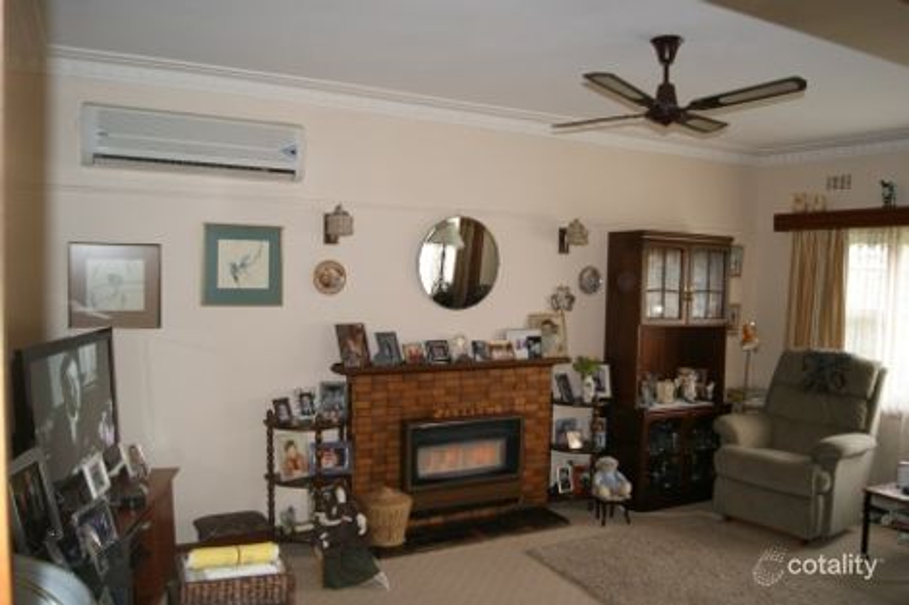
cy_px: 302
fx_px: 681
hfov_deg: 67.4
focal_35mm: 27
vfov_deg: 47.9
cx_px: 454
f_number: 5.6
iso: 400
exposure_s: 1/60
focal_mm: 18
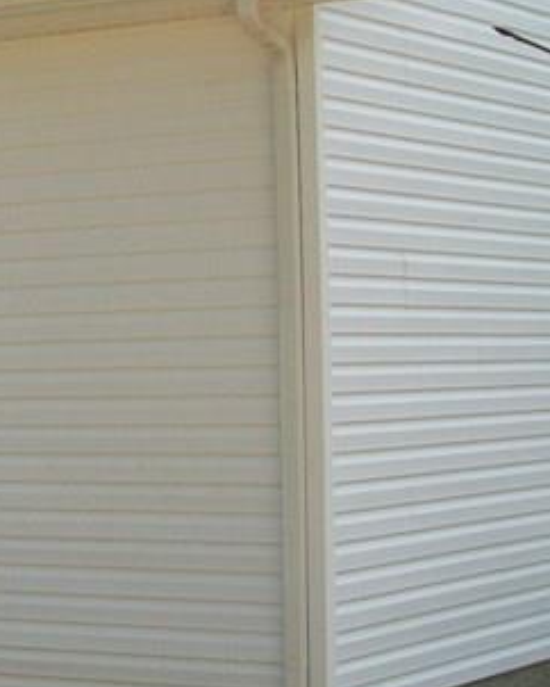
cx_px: -595
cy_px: 348
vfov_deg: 16.1
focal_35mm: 119
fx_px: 2419
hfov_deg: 11.5
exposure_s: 1/500
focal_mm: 6
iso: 64
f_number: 2.7
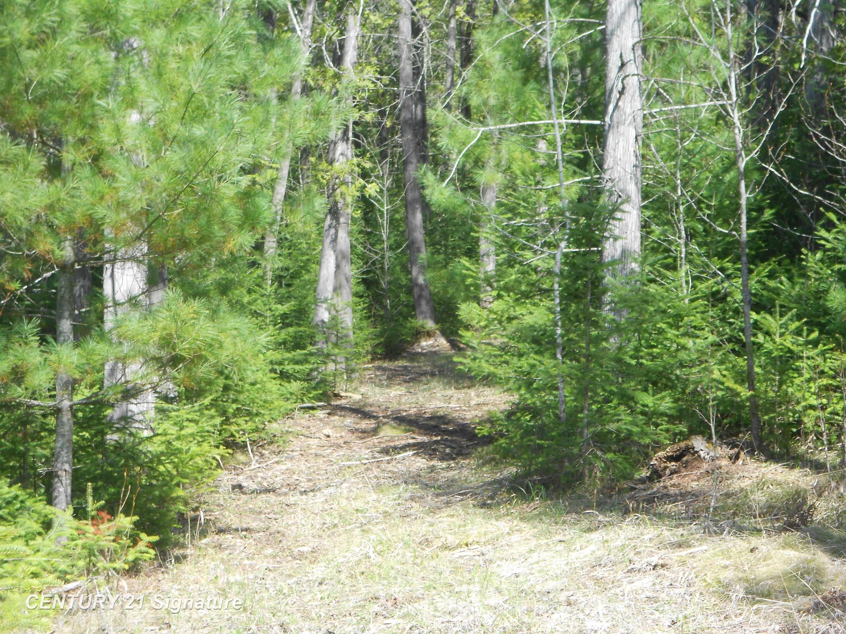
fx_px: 2102
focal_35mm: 86
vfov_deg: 17.2
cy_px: 317
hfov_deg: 22.8
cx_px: 423
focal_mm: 15.4
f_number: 6.3
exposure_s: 1/100
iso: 80
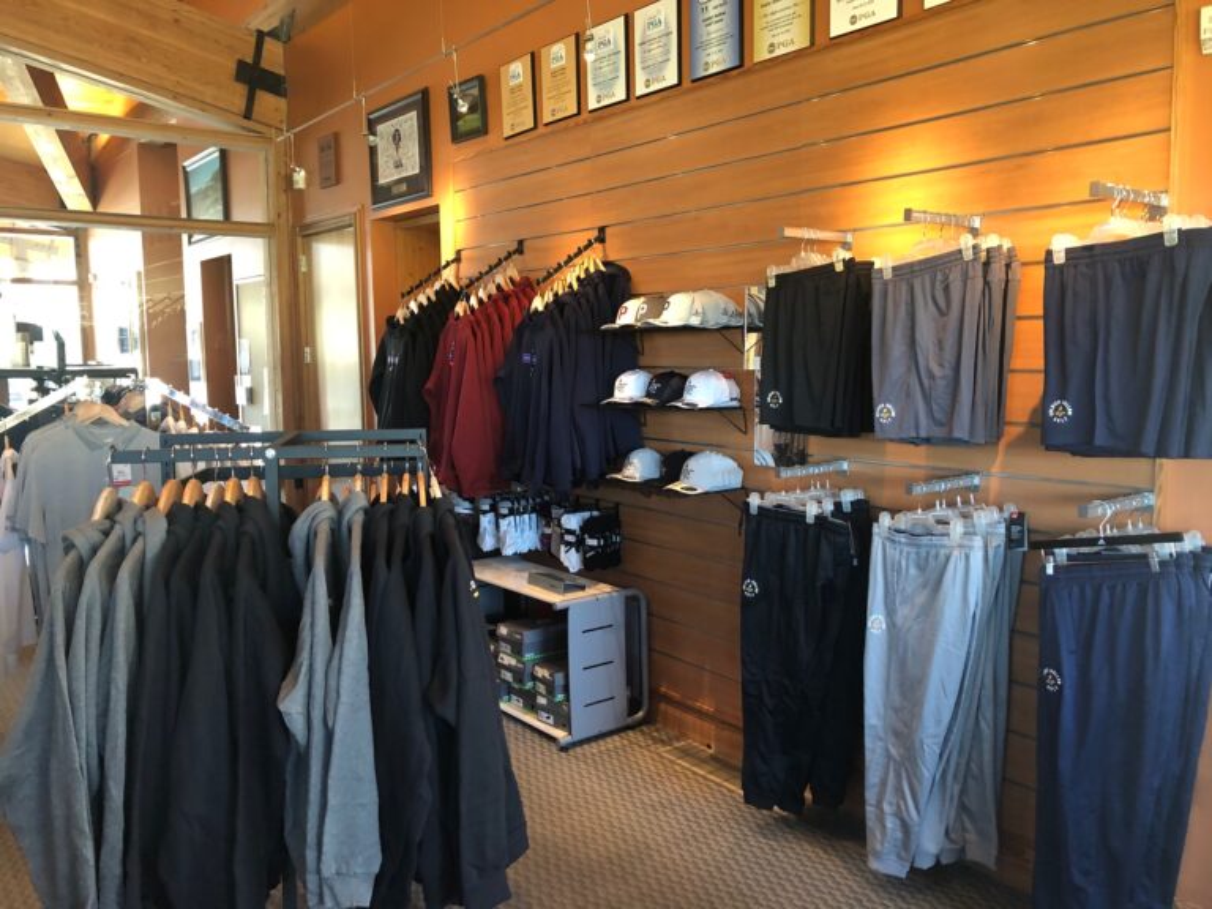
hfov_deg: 63.4
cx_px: 606
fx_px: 980
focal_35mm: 28
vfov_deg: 49.7
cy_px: 454
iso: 64
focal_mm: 3.99
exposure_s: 1/15
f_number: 1.8
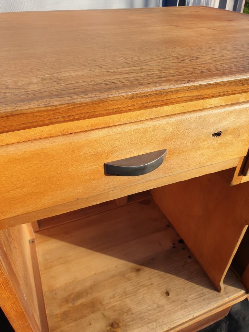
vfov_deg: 67.3
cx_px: 124
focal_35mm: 26
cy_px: 166
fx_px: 249
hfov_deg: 53.1
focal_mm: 4.3
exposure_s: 1/404
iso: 50
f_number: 2.4
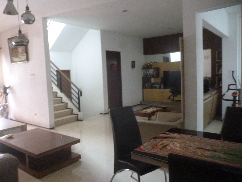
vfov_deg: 49.7
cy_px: 91
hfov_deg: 63.4
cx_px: 121
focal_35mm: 28
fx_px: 196
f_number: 3.1
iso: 800
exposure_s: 1/15
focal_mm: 5
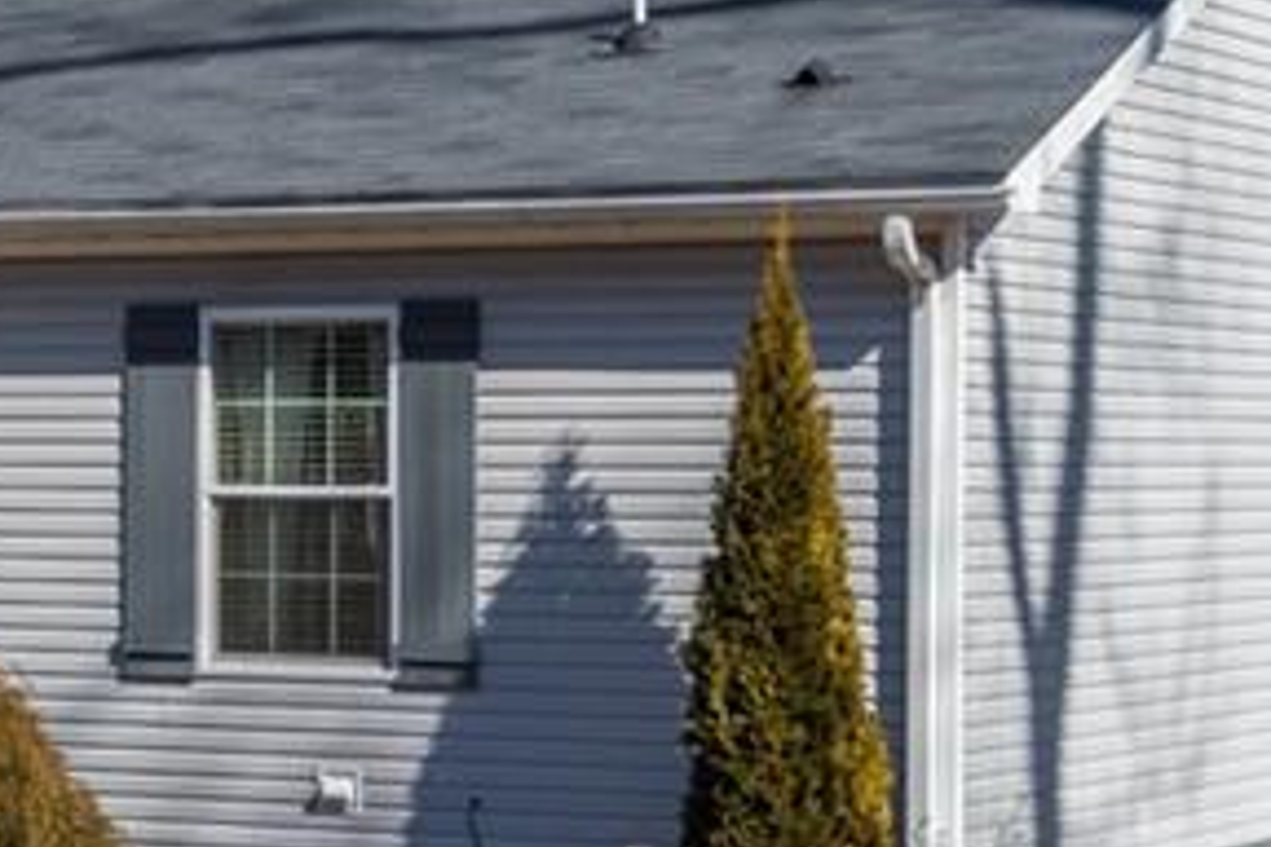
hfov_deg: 16.1
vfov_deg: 11.3
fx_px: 4272
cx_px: -349
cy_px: 412
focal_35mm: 121
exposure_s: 1/2000
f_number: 7.1
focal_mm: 34
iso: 400
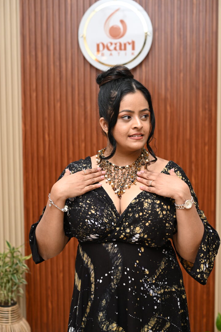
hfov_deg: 25.5
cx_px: 113
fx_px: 488
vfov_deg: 37.5
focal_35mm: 53
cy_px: 172
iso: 640
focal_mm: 50
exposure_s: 1/160
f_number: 3.5
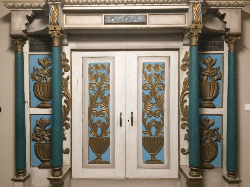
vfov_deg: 48.2
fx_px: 209
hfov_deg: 61.7
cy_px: 94
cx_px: 125
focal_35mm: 29
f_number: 2.2
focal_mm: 4.15
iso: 320
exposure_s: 1/24
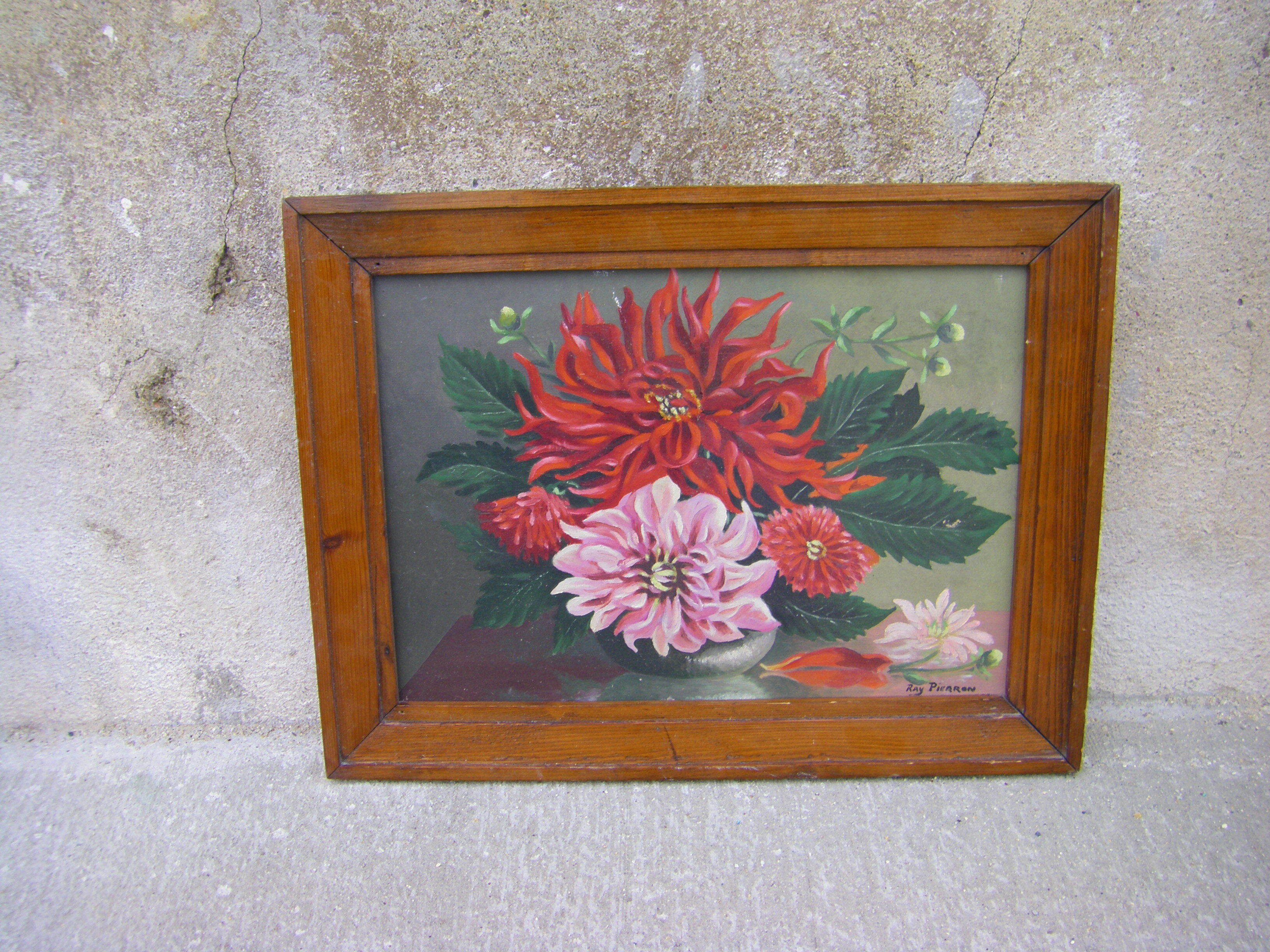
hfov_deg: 49.0
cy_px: 476
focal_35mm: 38
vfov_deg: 37.7
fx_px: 1394
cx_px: 635
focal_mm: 6.3
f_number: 3.5
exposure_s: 1/80
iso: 64
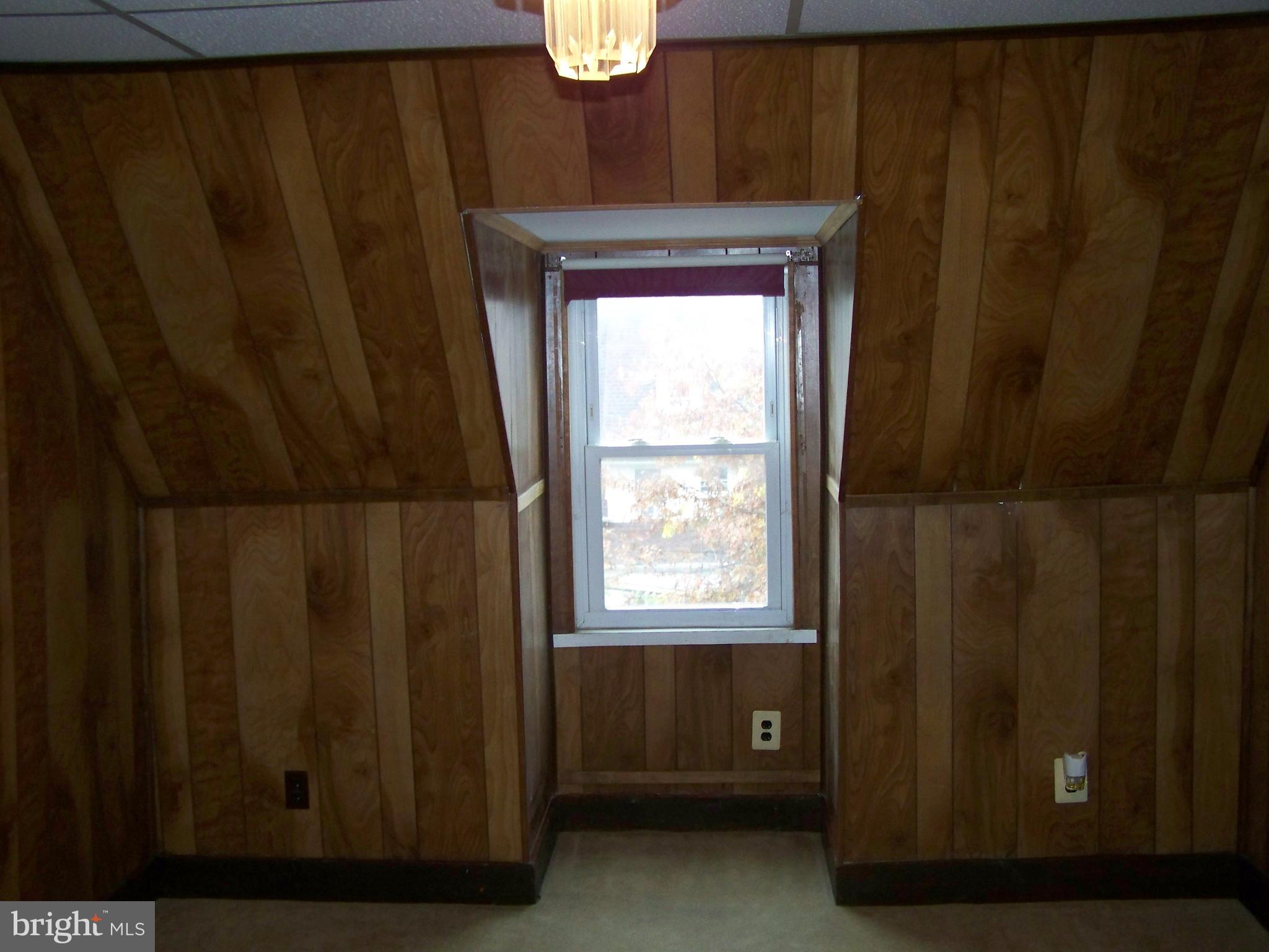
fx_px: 1393
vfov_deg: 37.7
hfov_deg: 49.0
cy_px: 476
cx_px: 634
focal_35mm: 38
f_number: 2.8
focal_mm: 6.3
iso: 200
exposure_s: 1/30
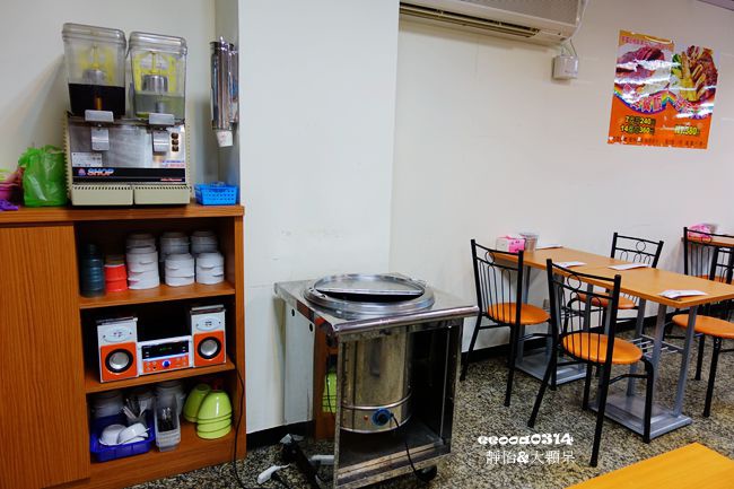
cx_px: 367
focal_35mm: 24
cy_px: 244
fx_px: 489
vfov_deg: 53.1
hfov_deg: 73.8
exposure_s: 1/30
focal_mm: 8.8
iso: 125
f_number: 2
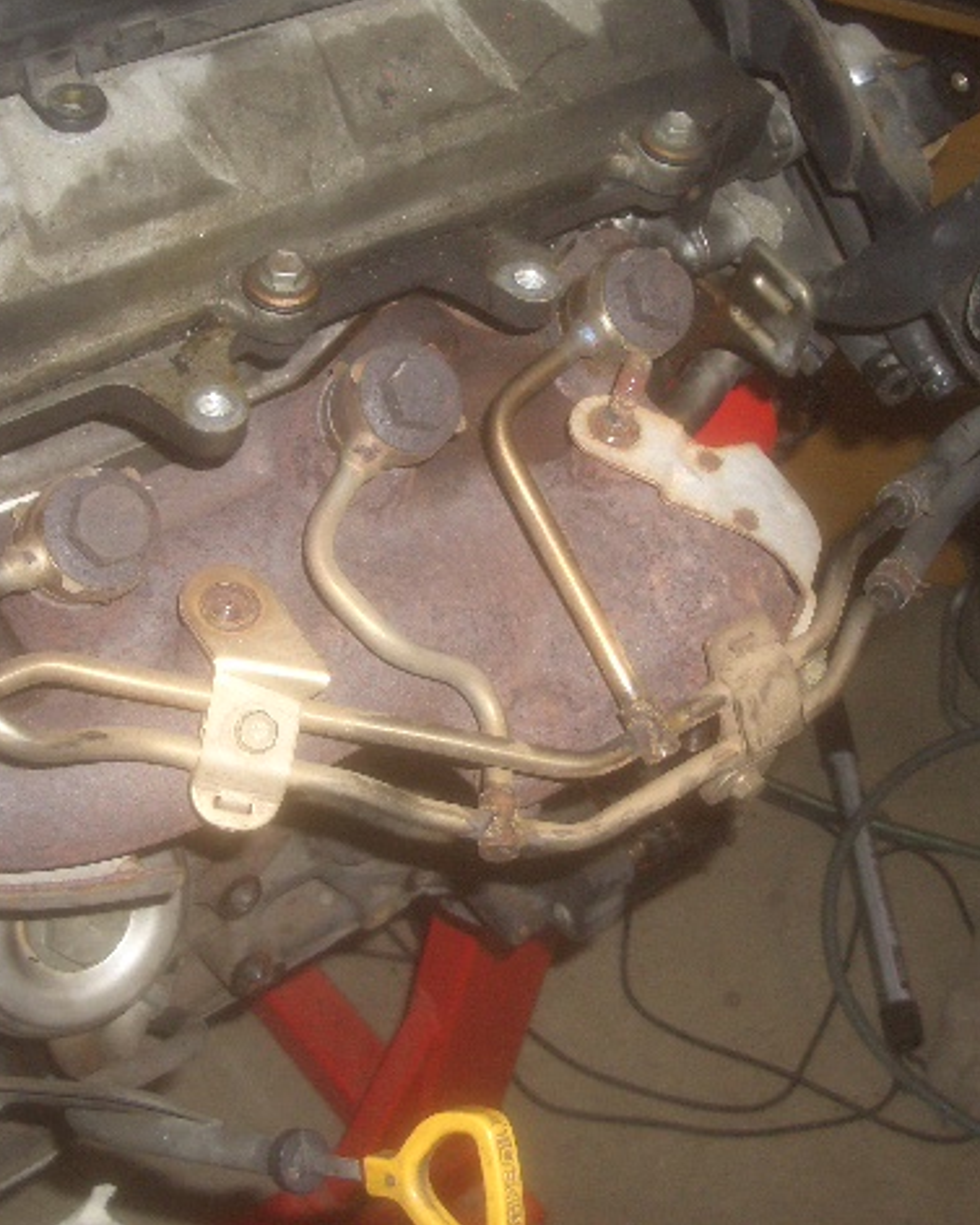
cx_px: 585
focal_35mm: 65
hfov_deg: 23.5
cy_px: 603
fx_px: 2356
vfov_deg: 29.1
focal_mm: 8.2
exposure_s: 1/60
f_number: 3.1
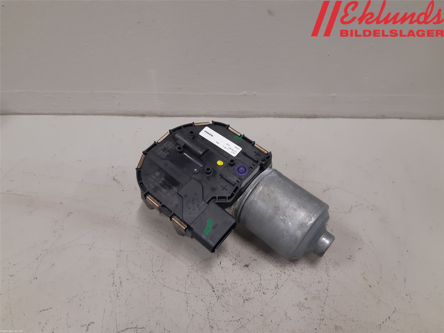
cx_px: 222
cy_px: 166
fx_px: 333
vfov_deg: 53.1
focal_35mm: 26
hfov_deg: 67.3
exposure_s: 1/50
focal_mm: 3.93
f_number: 1.7
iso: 125
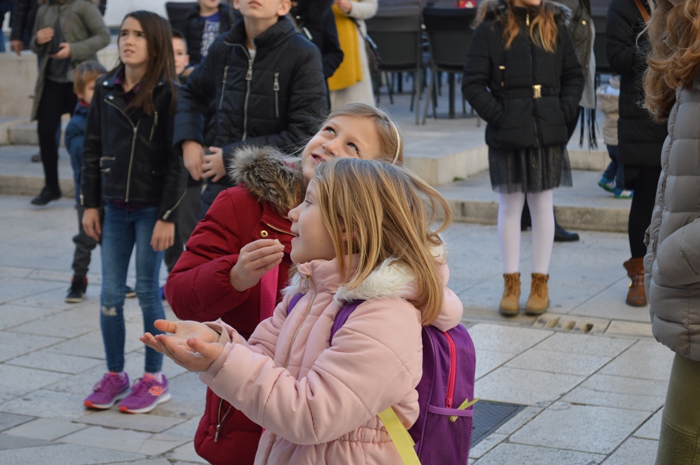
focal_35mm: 82
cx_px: 350
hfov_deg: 24.6
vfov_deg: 16.5
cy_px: 232
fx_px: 1603
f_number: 5.6
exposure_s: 1/125
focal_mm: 55
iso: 125
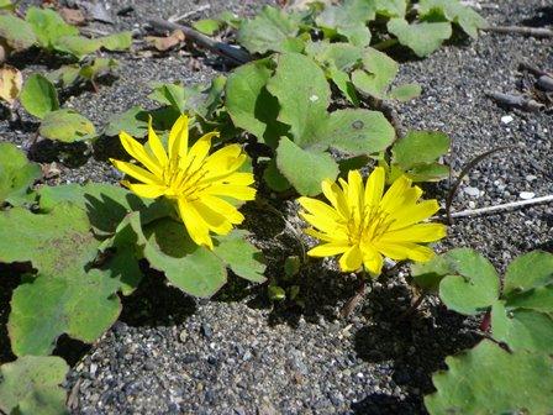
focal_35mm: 34
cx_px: 276
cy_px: 208
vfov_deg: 41.8
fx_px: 543
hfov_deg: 54.0
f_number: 4.6
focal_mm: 6.1
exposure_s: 1/500
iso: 80
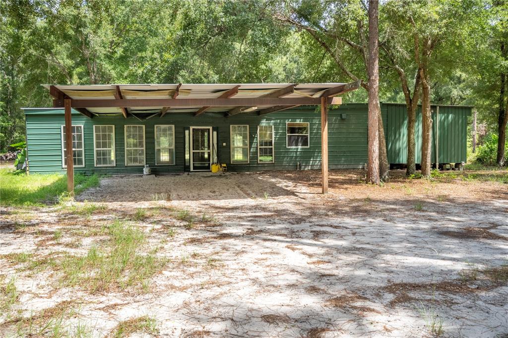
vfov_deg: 43.6
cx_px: 254
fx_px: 423
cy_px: 169
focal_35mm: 30
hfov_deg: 61.9
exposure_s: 1/3200
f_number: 8
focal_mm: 20
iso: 250
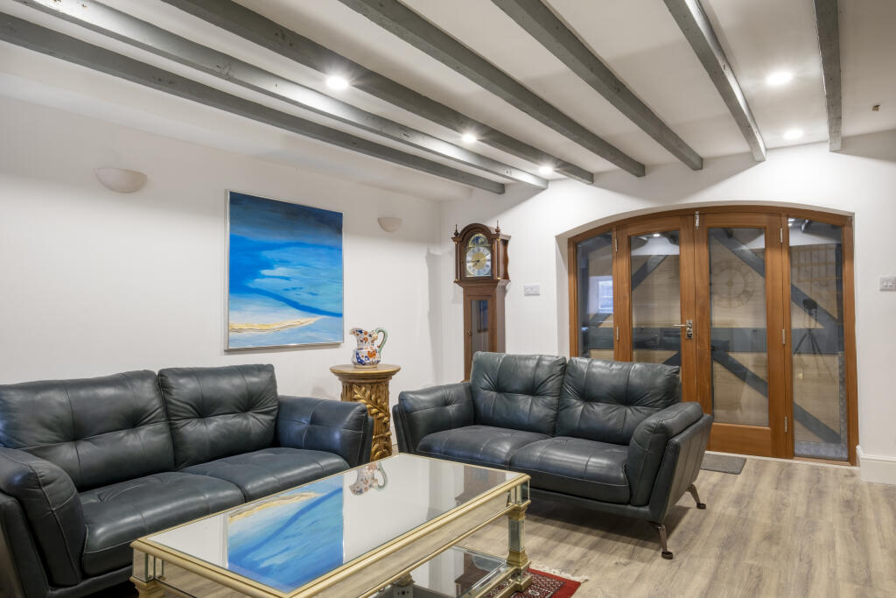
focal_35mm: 22
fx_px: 548
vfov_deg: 57.2
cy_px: 299
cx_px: 448
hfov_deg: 78.6
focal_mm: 14.5
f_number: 11
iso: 160
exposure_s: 2
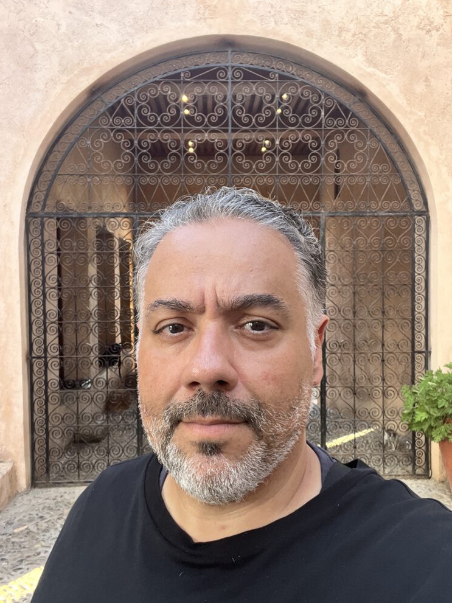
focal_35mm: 31
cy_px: 307
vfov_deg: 58.4
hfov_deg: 45.4
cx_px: 228
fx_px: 540
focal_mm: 2.71
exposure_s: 1/112
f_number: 2.2
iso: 100
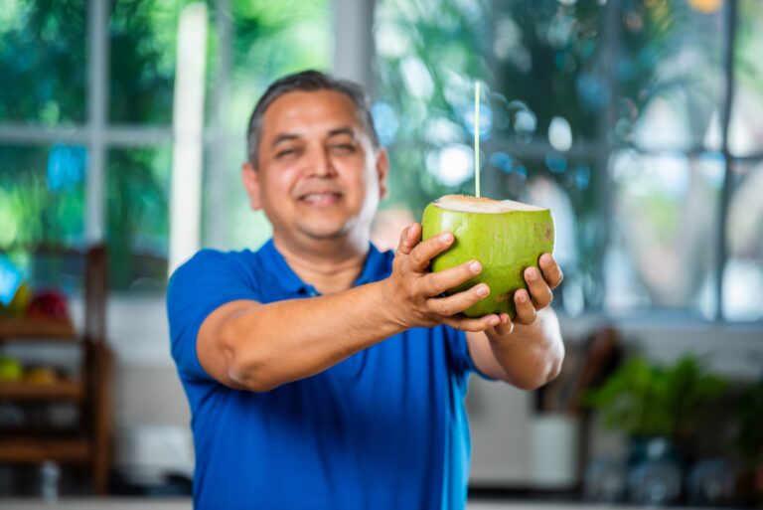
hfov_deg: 11.1
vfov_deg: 7.4
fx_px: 3923
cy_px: 255
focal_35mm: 185
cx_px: 382
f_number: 2.8
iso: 160
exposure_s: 1/125
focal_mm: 185
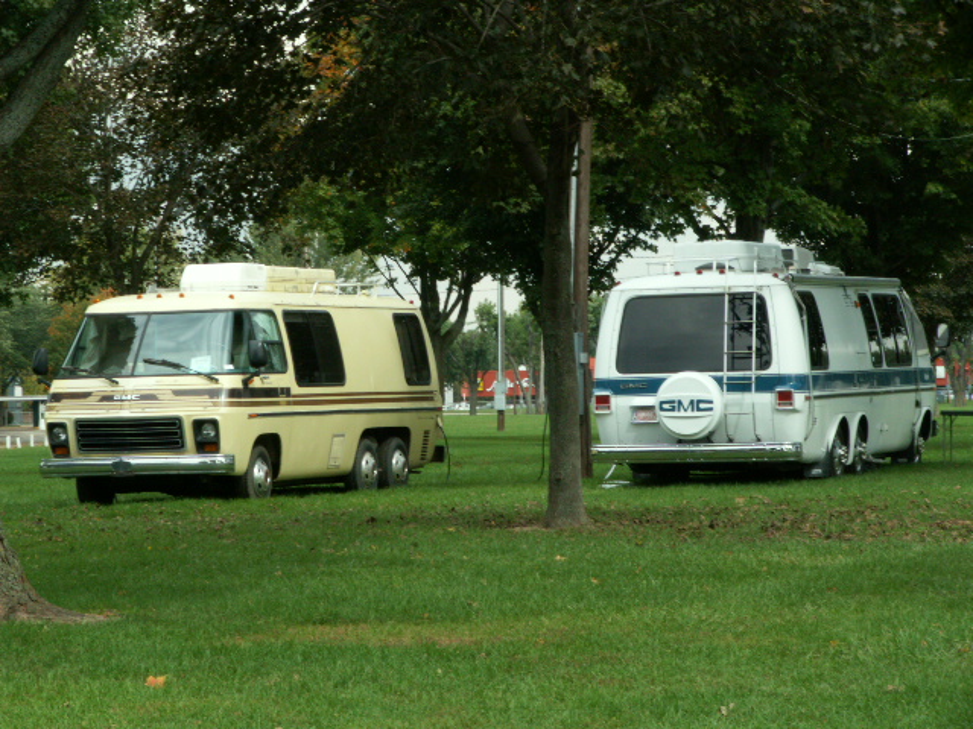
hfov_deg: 14.1
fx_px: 3935
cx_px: 486
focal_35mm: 140
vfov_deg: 10.6
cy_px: 364
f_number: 7.1
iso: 50
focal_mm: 22.95
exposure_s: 1/60
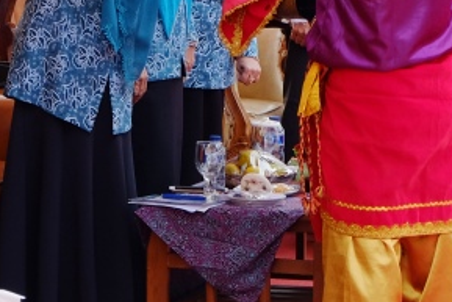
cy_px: -35
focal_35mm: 248
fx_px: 3115
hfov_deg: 8.3
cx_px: 172
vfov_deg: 5.5
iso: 400
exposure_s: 1/140
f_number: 5.6
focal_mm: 46.7
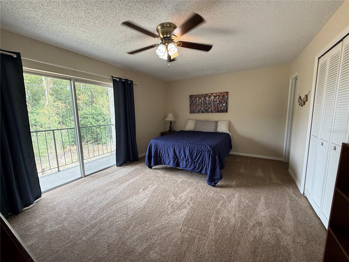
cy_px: 131
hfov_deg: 102.1
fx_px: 141
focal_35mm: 14
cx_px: 174
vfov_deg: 85.7
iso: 200
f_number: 2.2
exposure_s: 1/99
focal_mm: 2.22
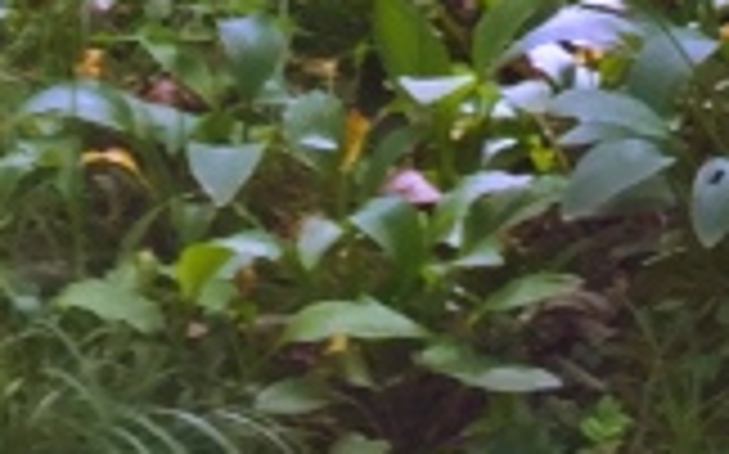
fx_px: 3772
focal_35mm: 190
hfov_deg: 10.9
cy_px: -1353
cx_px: 747
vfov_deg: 5.9
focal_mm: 4.15
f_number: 2.2
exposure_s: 1/30
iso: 32
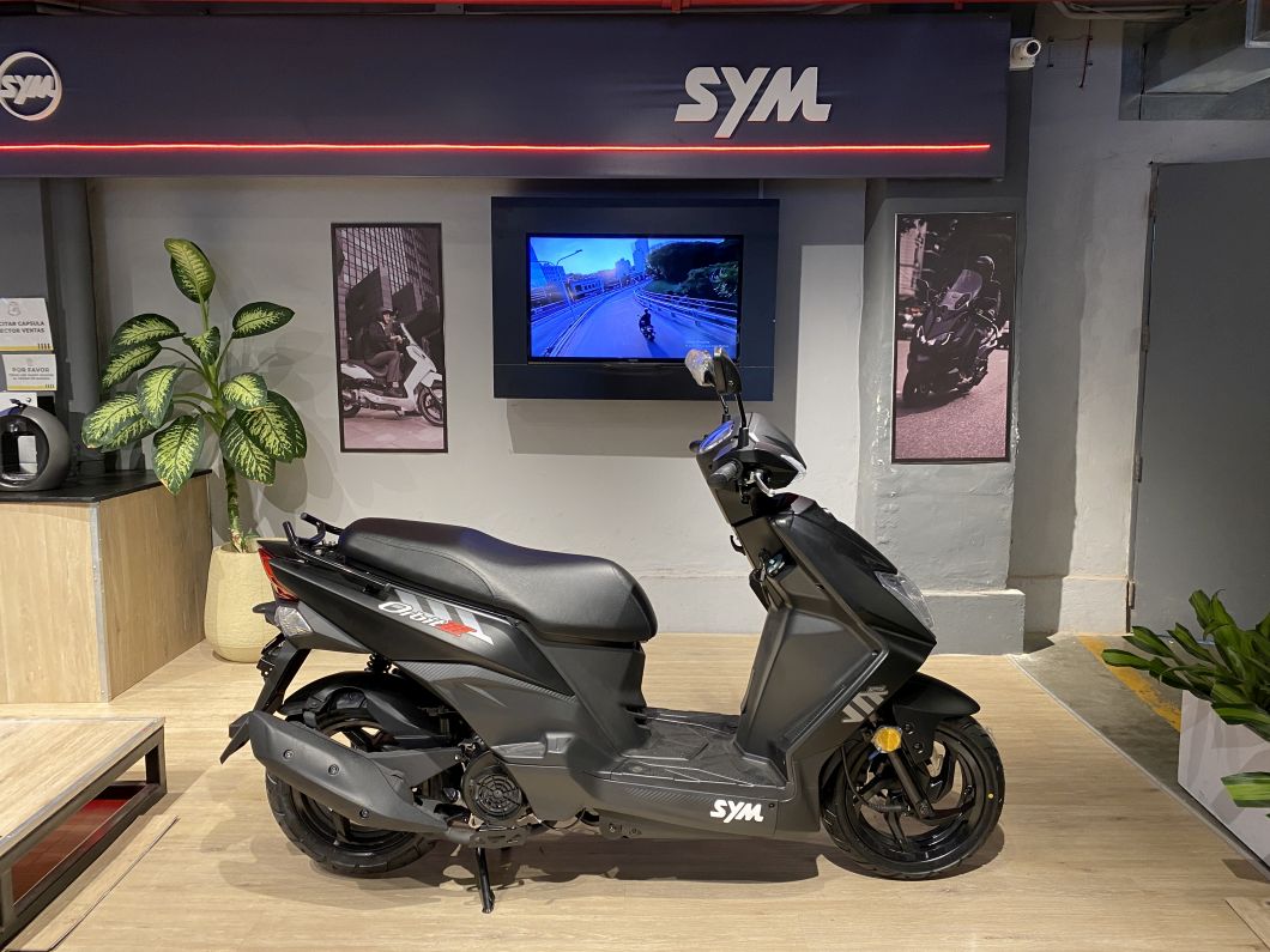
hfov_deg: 67.3
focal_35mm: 26
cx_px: 635
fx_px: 954
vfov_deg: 53.1
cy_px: 476
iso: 160
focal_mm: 4.25
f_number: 1.8
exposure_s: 1/50
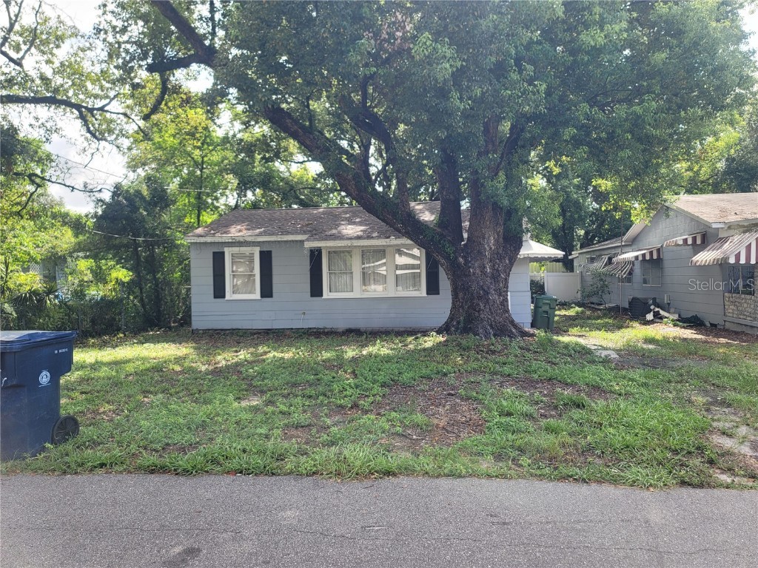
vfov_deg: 54.9
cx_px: 379
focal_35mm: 25
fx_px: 547
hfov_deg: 69.4
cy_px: 284
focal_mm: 7
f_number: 1.8
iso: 20
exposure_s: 1/149
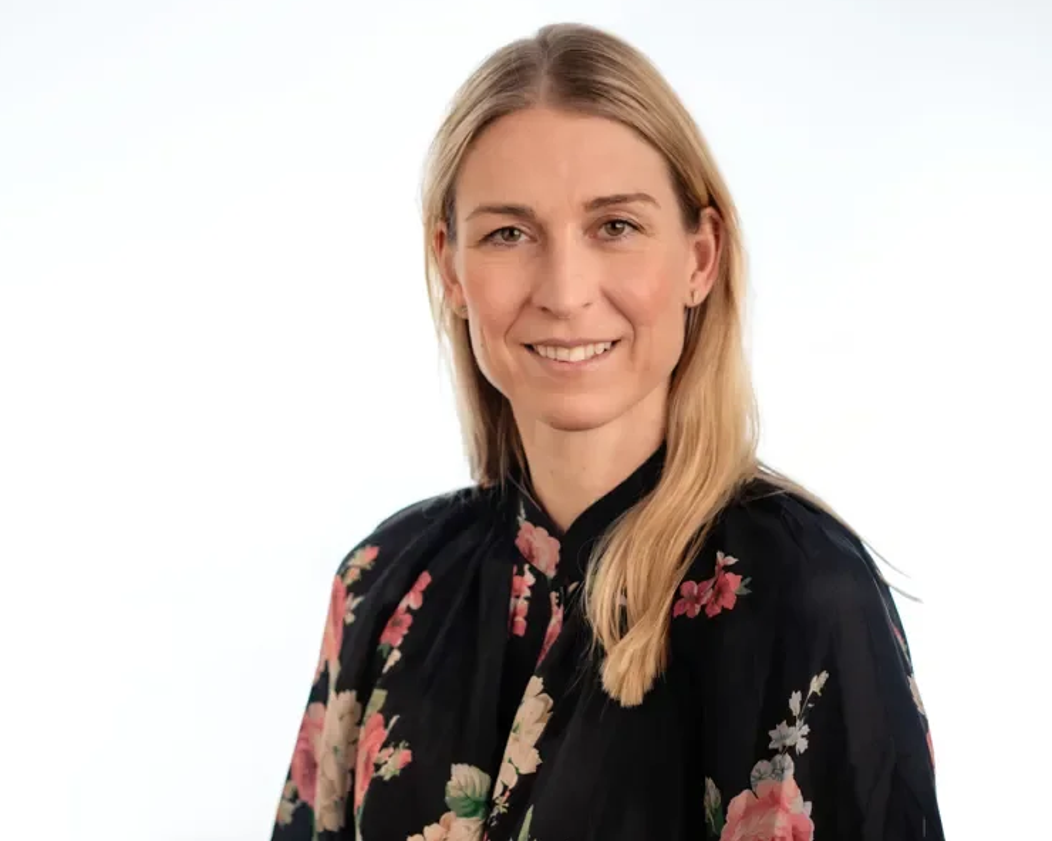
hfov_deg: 19.8
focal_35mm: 97
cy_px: 416
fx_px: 3020
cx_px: 584
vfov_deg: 15.9
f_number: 3.5
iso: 800
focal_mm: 85
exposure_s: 1/160
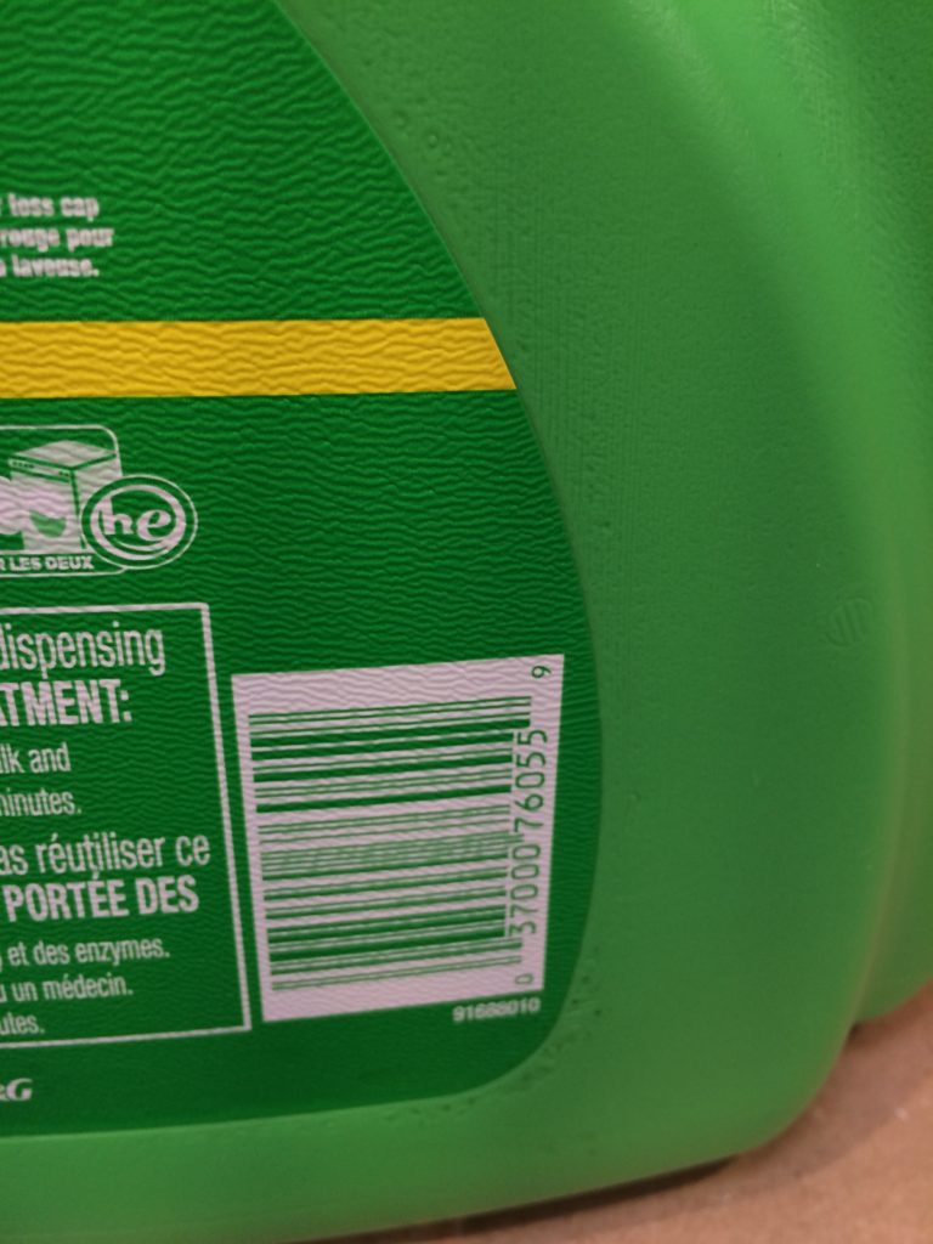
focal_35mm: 29
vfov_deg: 61.7
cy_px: 622
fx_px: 1042
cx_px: 466
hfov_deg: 48.2
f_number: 2.2
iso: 64
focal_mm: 4.15
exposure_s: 1/33
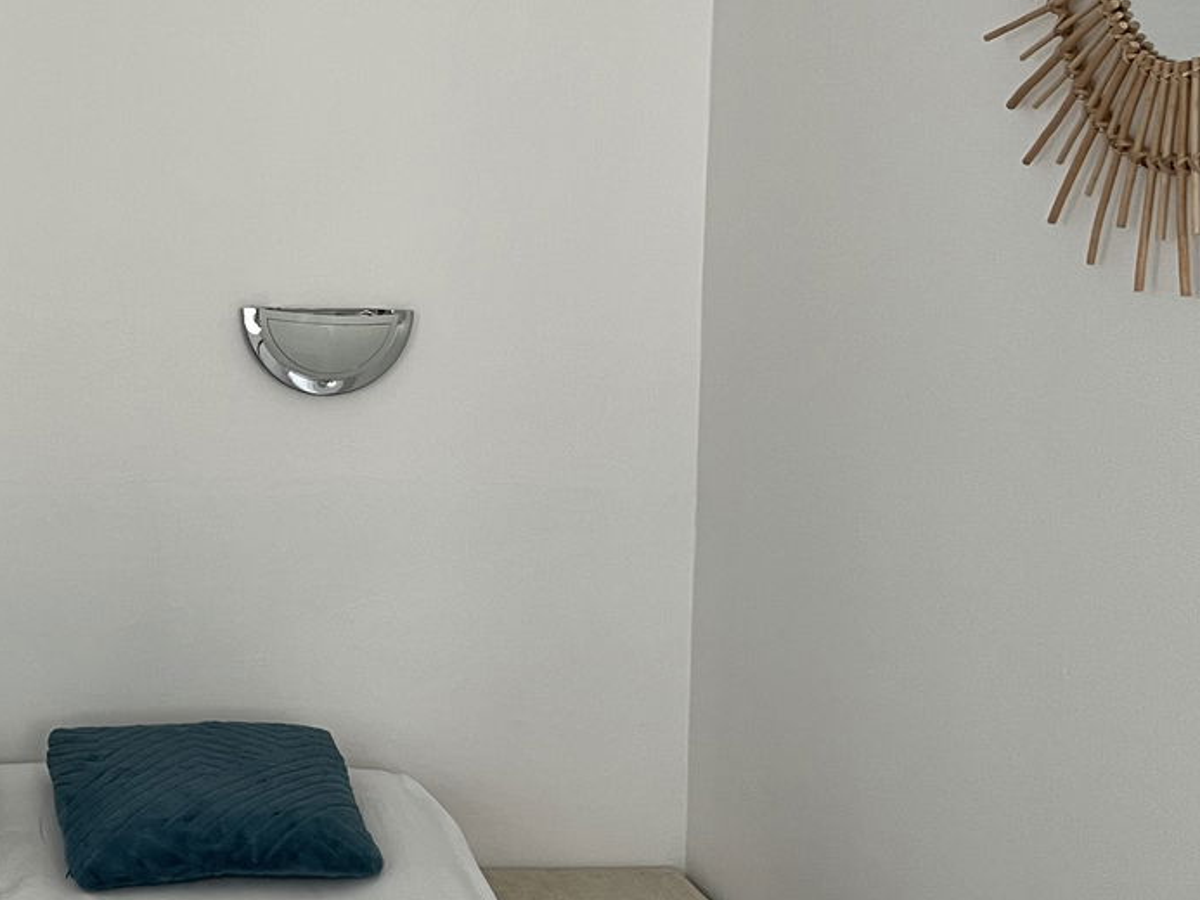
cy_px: 277
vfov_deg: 24.3
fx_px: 2080
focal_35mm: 60
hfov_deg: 30.7
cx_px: 106
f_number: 1.6
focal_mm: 5.1
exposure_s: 1/50
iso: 64
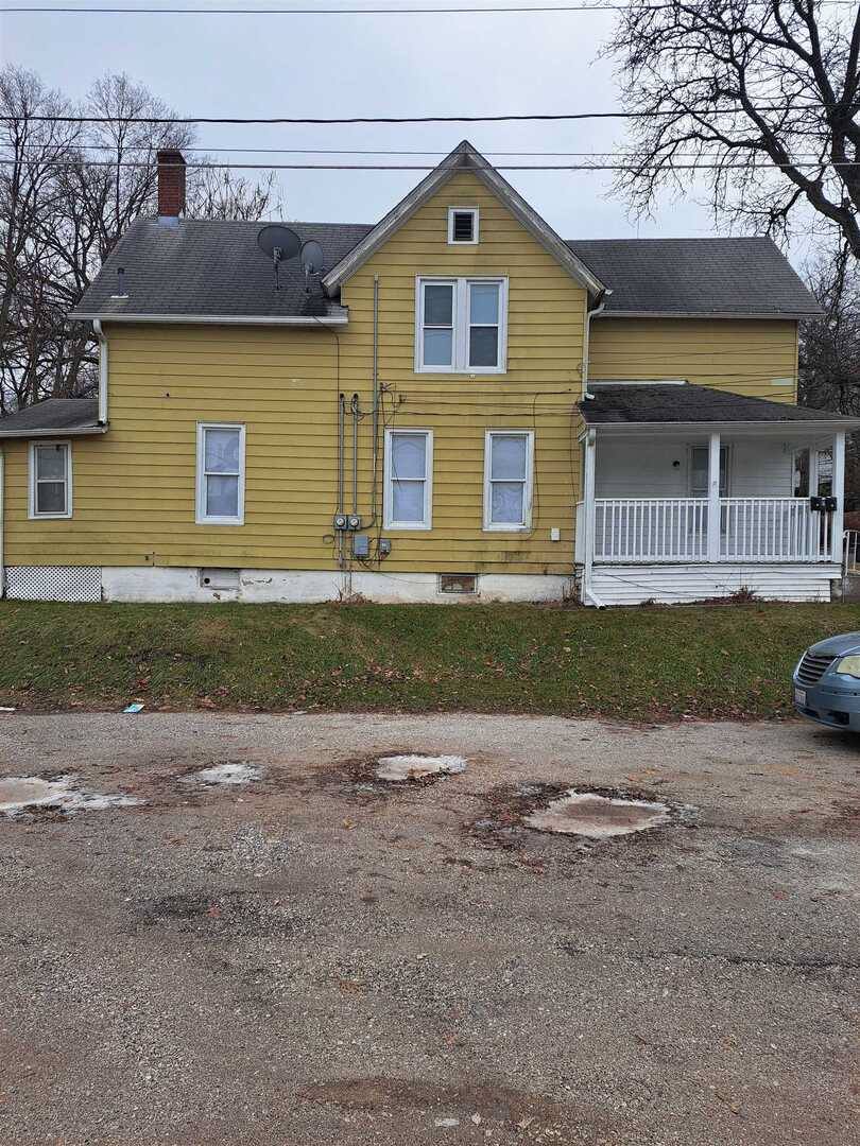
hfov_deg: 56.8
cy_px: 573
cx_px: 430
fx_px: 795
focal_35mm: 24
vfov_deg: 71.6
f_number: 1.8
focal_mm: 5.23
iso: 50
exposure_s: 1/1045
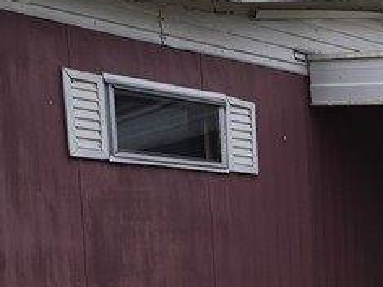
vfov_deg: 14.1
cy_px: 392
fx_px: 1106
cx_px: 404
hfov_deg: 19.0
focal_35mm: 100
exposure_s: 1/120
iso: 16
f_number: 1.7
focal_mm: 6.3
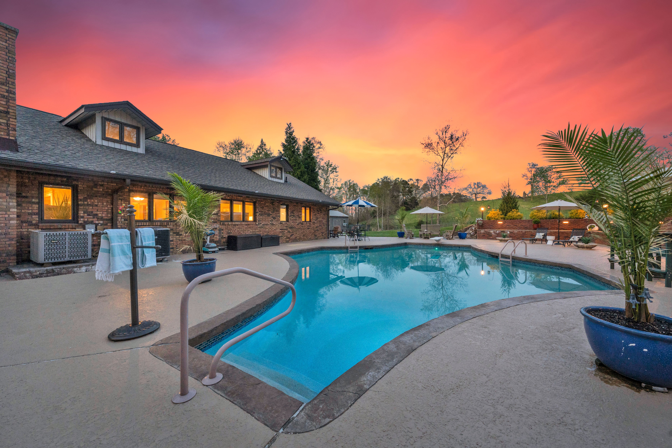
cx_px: 336
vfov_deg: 85.4
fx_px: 243
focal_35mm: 13
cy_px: 224
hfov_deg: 108.3
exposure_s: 1/15
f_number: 7.1
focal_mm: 13
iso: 1600
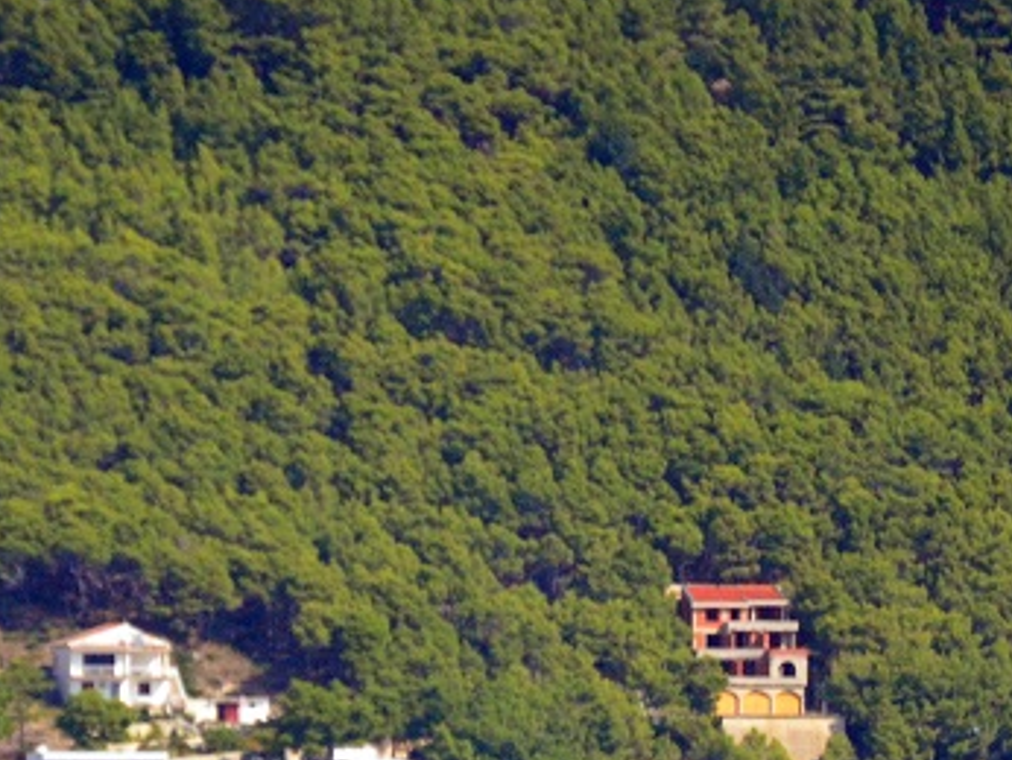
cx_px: 471
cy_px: 783
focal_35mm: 1246
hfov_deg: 1.6
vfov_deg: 1.2
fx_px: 36452
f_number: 5.6
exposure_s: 1/6400
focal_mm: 300
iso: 2000
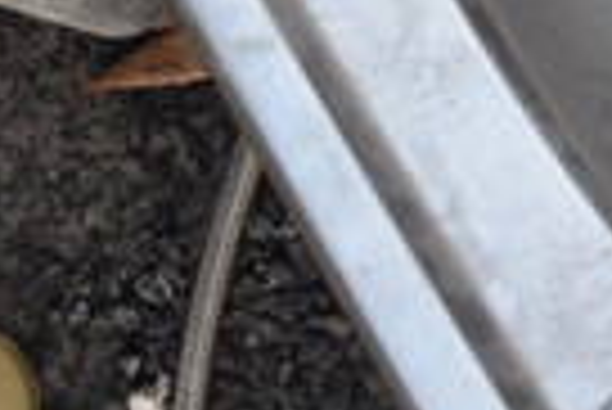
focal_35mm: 121
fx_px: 2059
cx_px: 958
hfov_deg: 15.4
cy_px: -387
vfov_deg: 10.5
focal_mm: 18
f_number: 5.6
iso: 400
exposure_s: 1/100
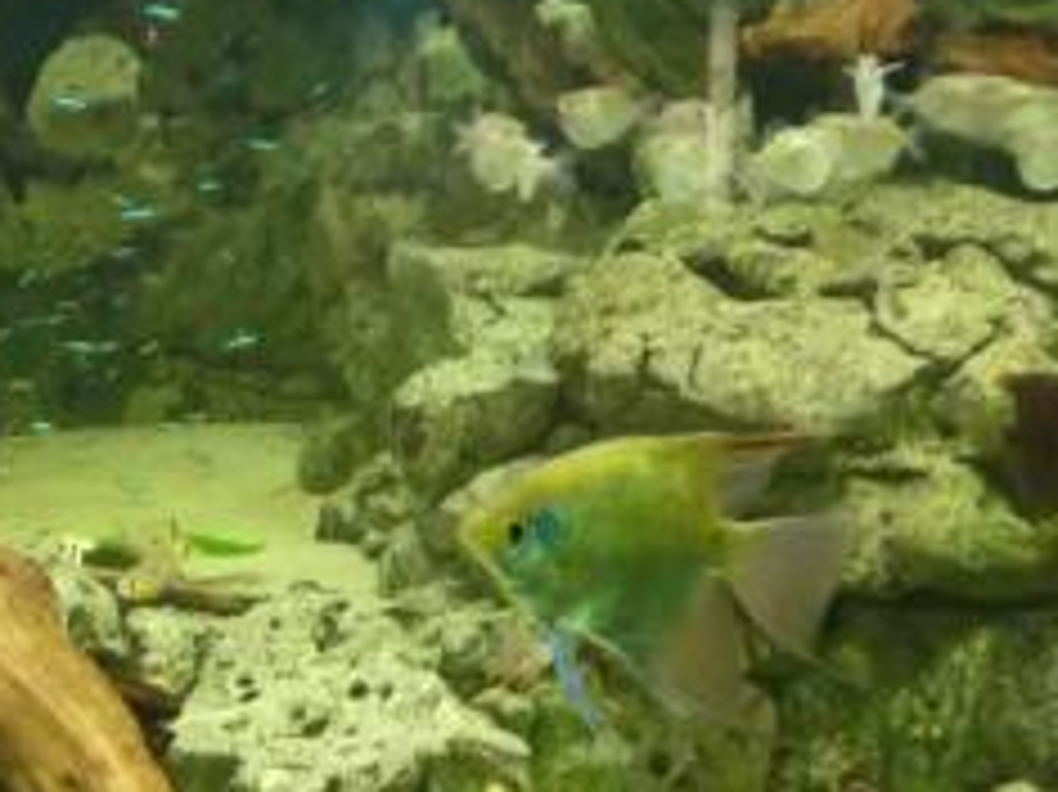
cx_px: -23
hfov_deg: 20.6
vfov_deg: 15.9
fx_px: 2810
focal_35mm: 92
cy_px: 634
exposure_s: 1/15
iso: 400
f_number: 2.8
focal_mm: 4.8
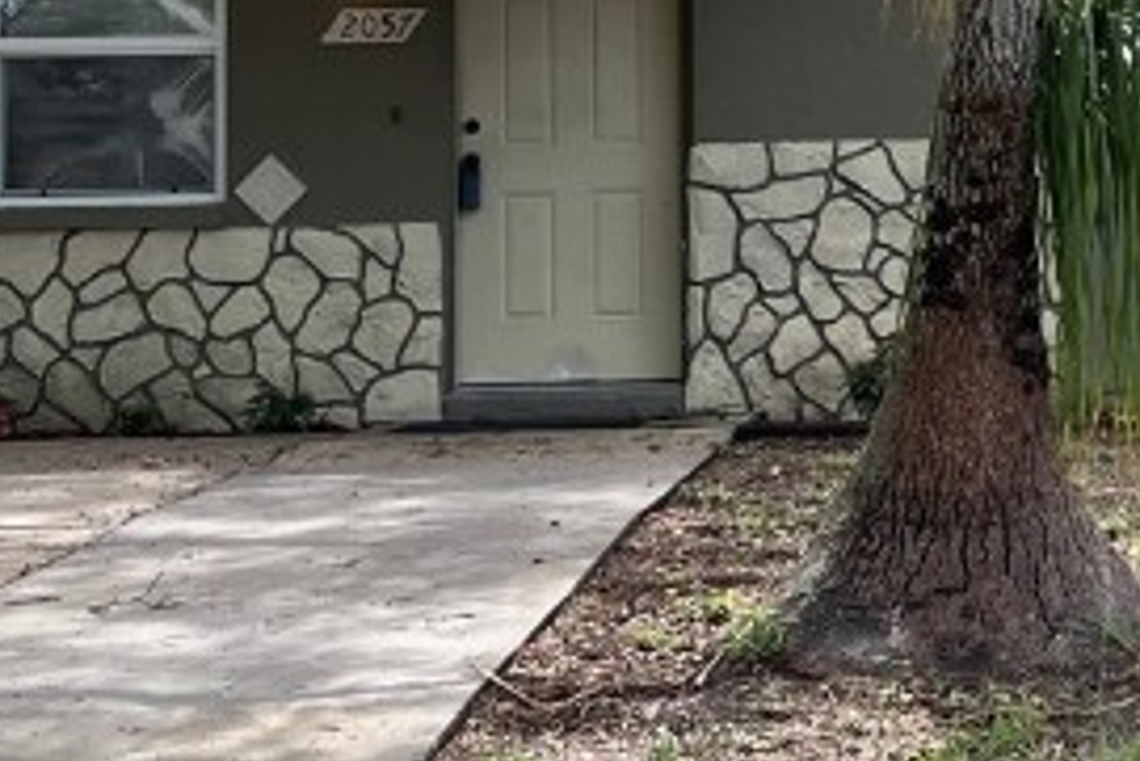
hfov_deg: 19.3
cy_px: 67
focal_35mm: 102
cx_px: 1216
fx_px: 3232
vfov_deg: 13.3
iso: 32
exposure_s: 1/882
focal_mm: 4.2
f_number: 1.6
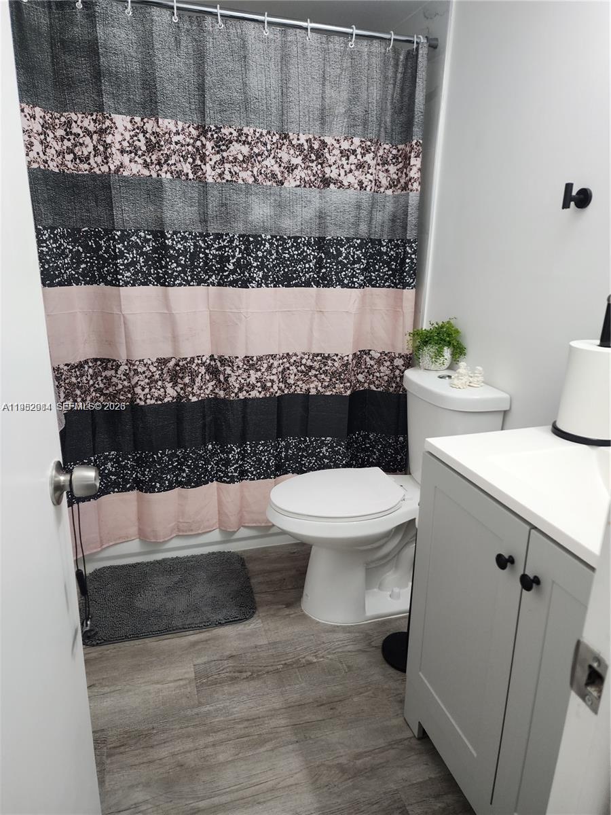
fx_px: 541
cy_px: 408
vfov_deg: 73.9
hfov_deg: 58.9
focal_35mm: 23
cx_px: 306
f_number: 1.8
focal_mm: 6.4
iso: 320
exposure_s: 1/120
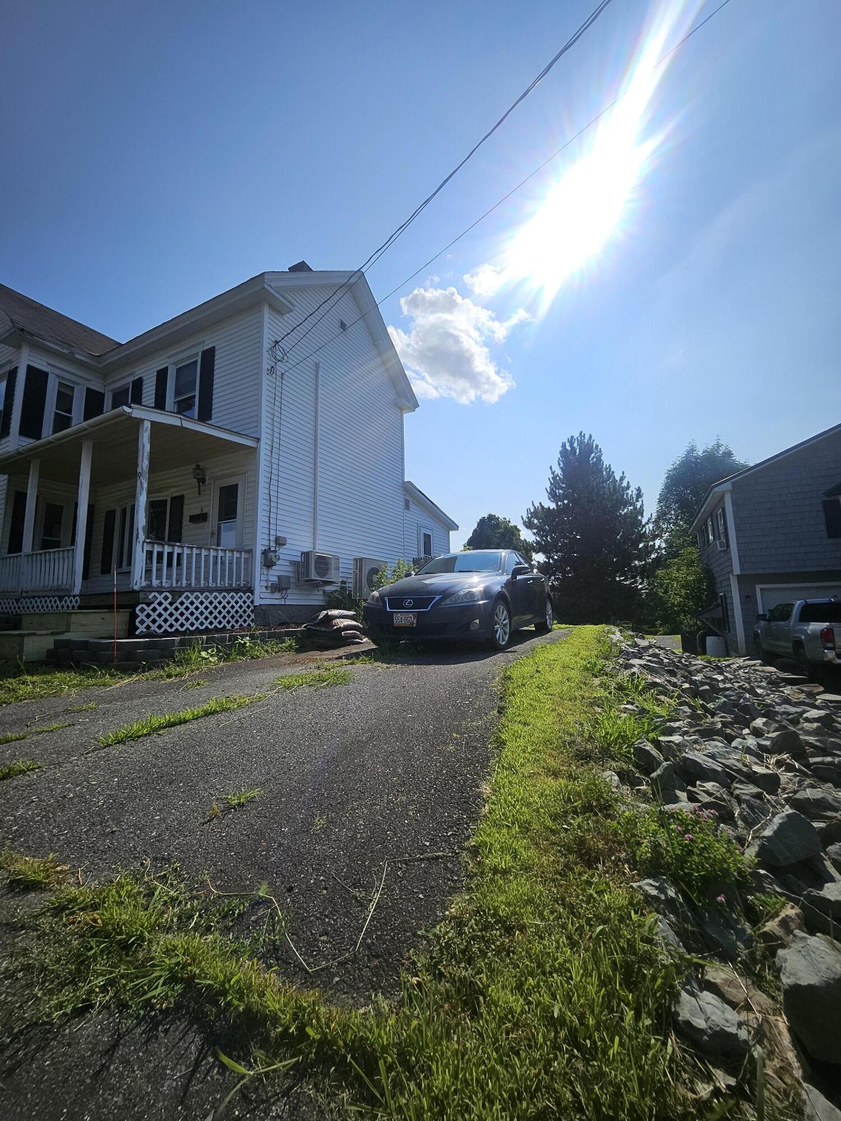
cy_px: 560
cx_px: 420
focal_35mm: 13
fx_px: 421
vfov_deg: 106.2
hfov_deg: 89.9
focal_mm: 1.74
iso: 32
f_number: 2.2
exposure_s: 1/3125
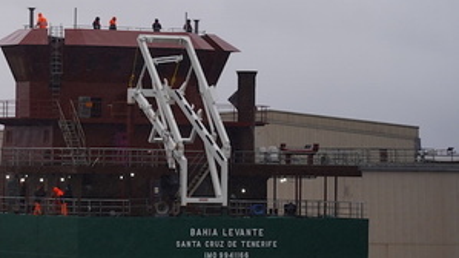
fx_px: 2750
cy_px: 146
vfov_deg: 5.4
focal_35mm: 226
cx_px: -94
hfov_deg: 9.4
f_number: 4
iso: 400
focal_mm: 89
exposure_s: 1/320
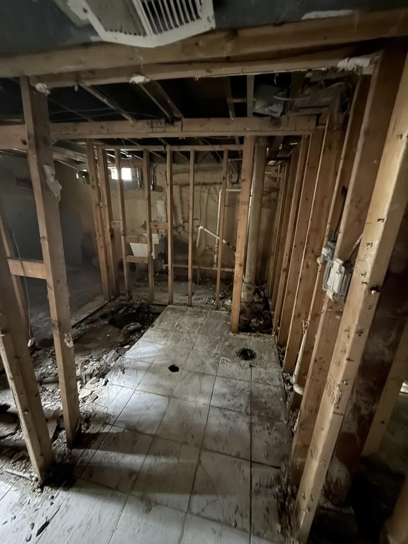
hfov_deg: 85.7
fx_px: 220
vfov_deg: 102.1
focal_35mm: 14
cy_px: 272
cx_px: 204
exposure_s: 1/8
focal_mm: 2.22
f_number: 2.2
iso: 1600
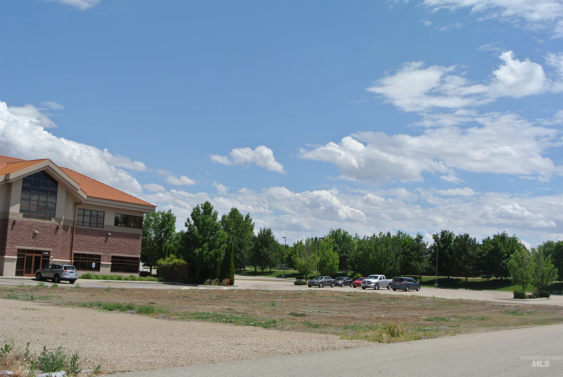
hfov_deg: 46.4
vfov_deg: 32.0
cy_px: 188
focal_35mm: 42
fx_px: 658
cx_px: 282
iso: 100
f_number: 13
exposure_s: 1/160
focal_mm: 15.7
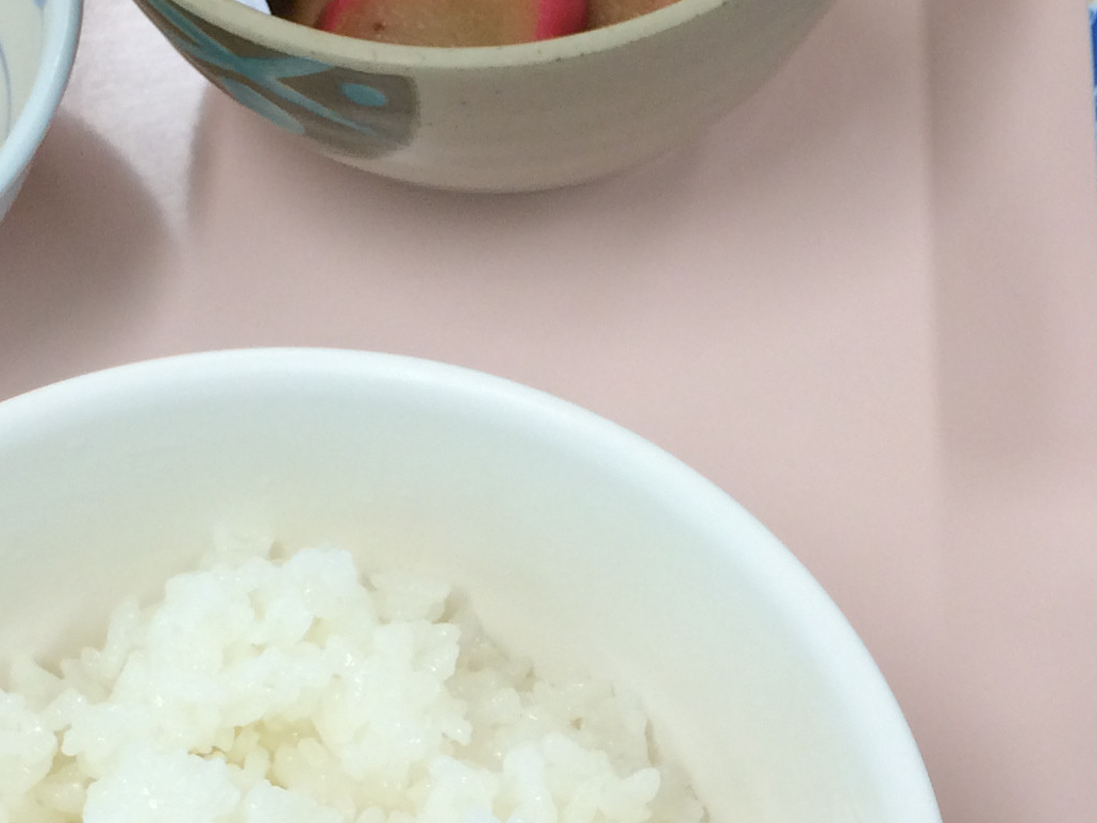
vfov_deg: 15.4
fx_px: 3010
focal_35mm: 95
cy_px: 711
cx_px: 795
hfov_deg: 20.5
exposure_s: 1/60
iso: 50
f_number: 2.2
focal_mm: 4.12
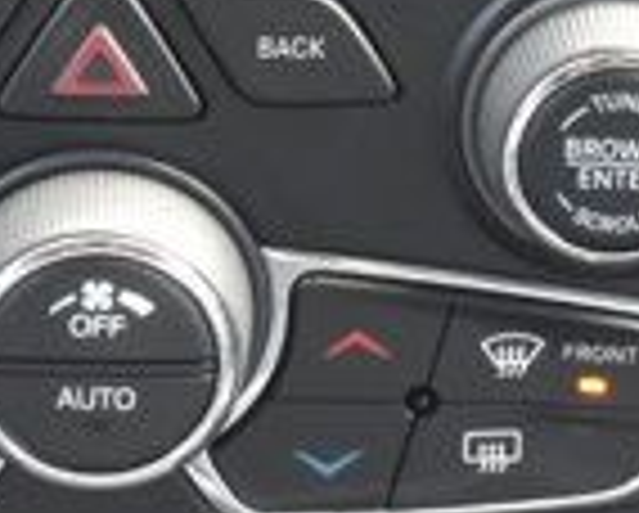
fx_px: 5757
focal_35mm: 304
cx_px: 112
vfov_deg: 5.1
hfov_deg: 6.3
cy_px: 315
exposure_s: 1/30
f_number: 4.2
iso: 640
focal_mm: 30
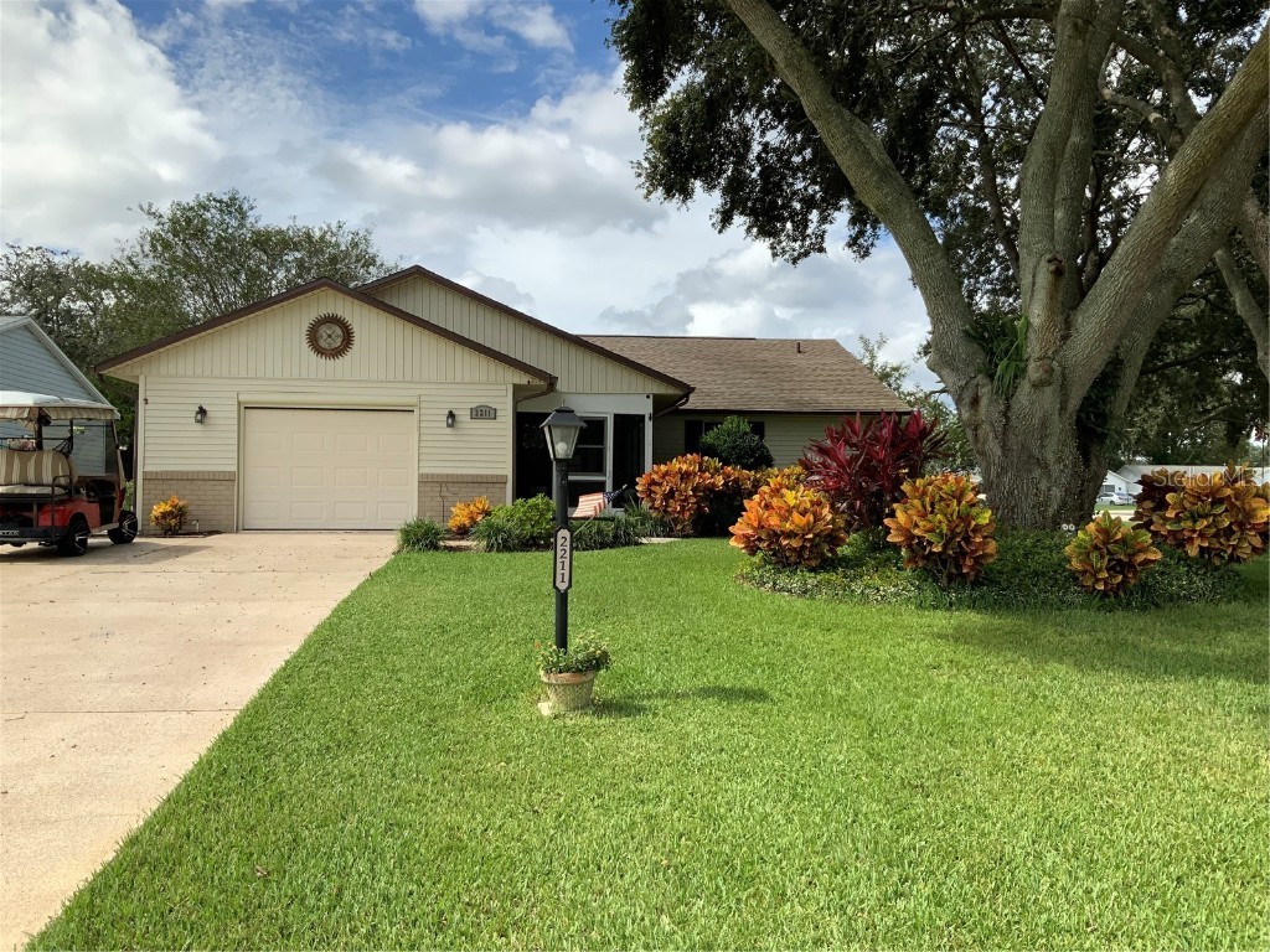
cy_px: 476
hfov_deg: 61.7
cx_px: 635
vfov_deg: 48.2
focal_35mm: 29
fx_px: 1064
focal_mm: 3
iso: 16
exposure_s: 1/2058
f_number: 1.8
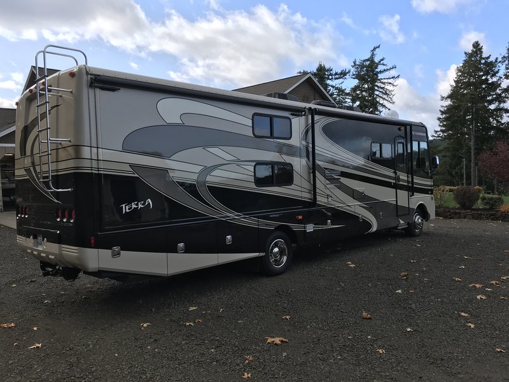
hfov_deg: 63.4
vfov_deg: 49.7
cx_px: 254
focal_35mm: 28
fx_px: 412
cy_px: 191
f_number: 1.8
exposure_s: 1/1168
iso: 20
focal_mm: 3.99
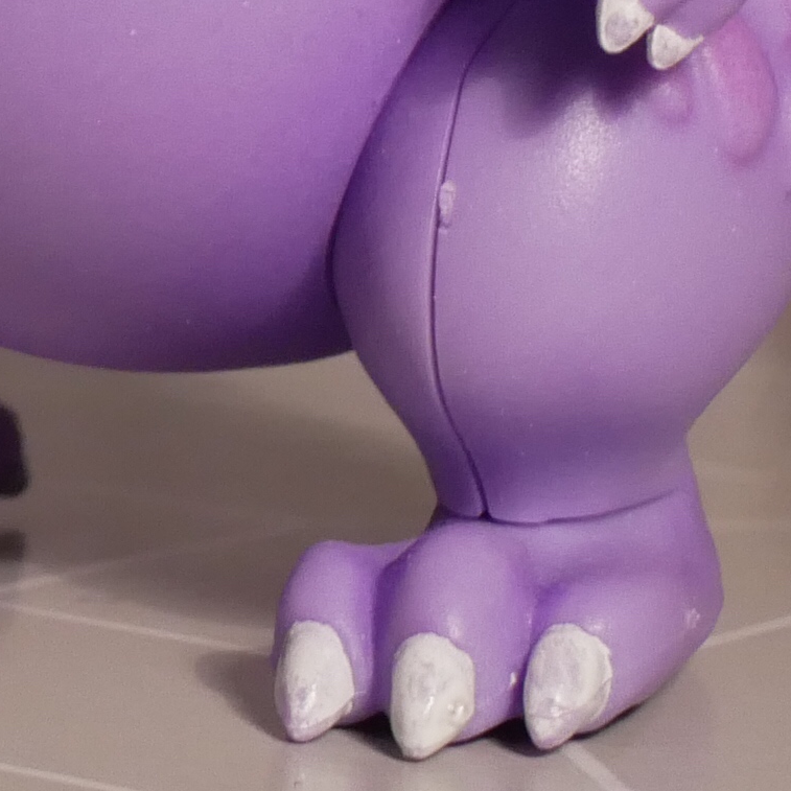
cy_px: -736
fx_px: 8325
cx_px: -706
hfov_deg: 5.3
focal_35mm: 322
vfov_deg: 5.3
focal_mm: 30
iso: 800
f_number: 10
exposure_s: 1/50
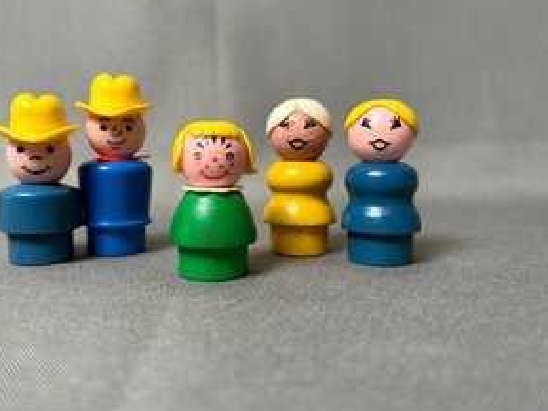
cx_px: 241
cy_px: 193
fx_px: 491
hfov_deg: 58.2
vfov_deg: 45.4
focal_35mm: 31
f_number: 1.5
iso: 64
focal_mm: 5.7
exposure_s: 1/60
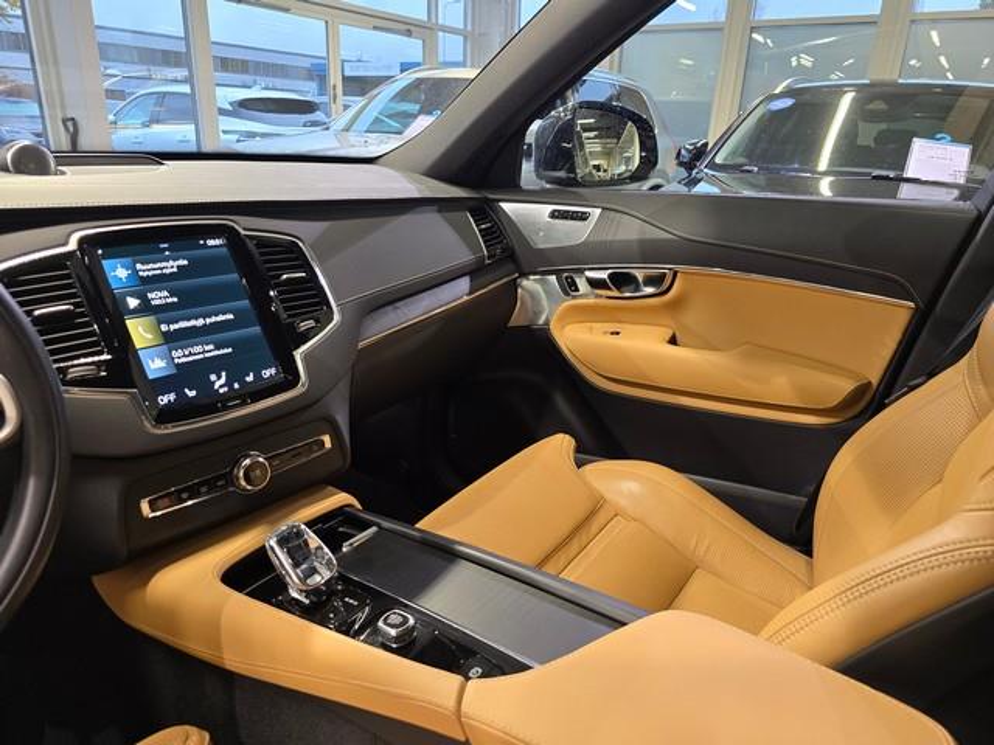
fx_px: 660
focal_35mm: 23
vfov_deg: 58.9
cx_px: 497
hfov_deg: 73.9
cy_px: 372
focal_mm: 6.3
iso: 250
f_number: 1.7
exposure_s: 1/100
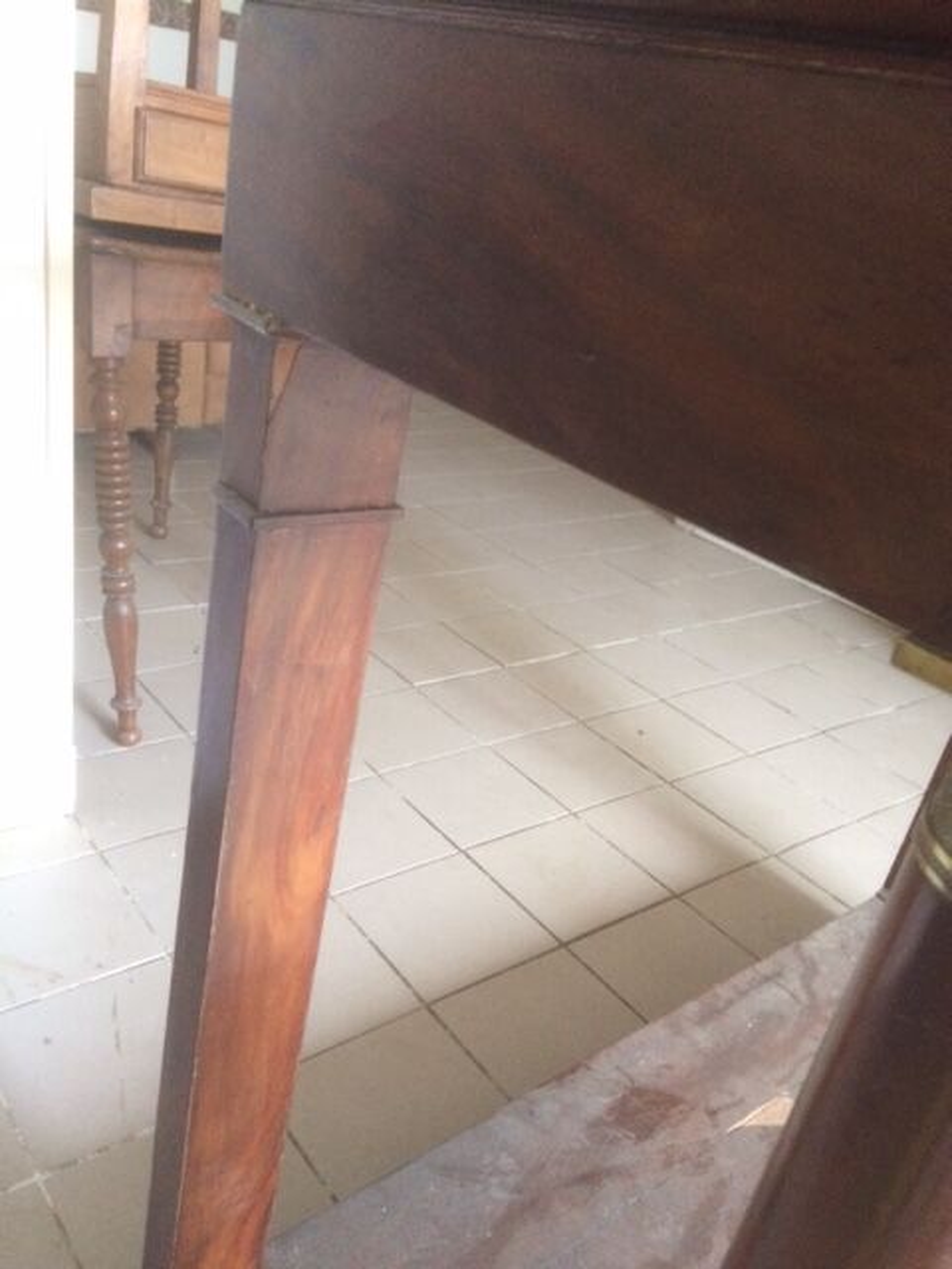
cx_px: 476
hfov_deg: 48.2
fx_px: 1063
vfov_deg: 61.7
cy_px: 634
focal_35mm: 29
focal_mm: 4.15
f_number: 2.2
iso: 320
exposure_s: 1/20
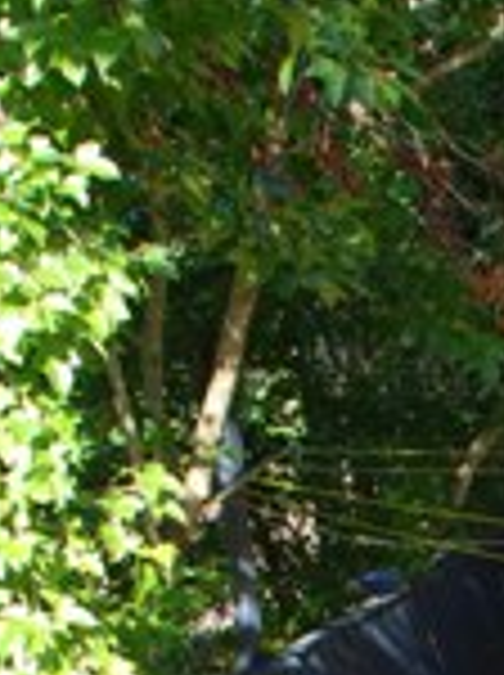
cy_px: 958
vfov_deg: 16.4
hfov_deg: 12.7
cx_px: 738
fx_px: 2161
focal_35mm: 111
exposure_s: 1/60
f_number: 4
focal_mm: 18
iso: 100
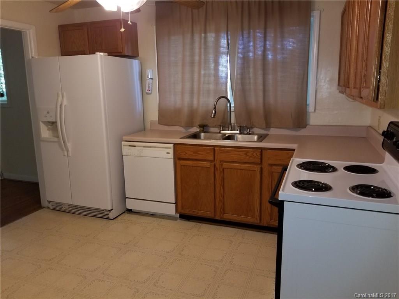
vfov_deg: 53.1
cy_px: 150
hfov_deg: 67.3
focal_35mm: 26
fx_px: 300
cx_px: 200
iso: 80
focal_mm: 4.25
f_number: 1.7
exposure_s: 1/30
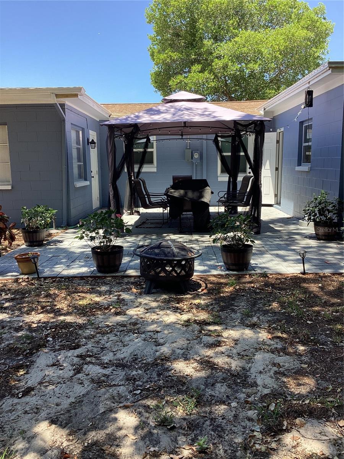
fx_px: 411
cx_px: 172
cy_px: 230
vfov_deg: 58.4
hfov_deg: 45.4
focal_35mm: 31
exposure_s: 1/221
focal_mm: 3.3
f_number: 2.4
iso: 25
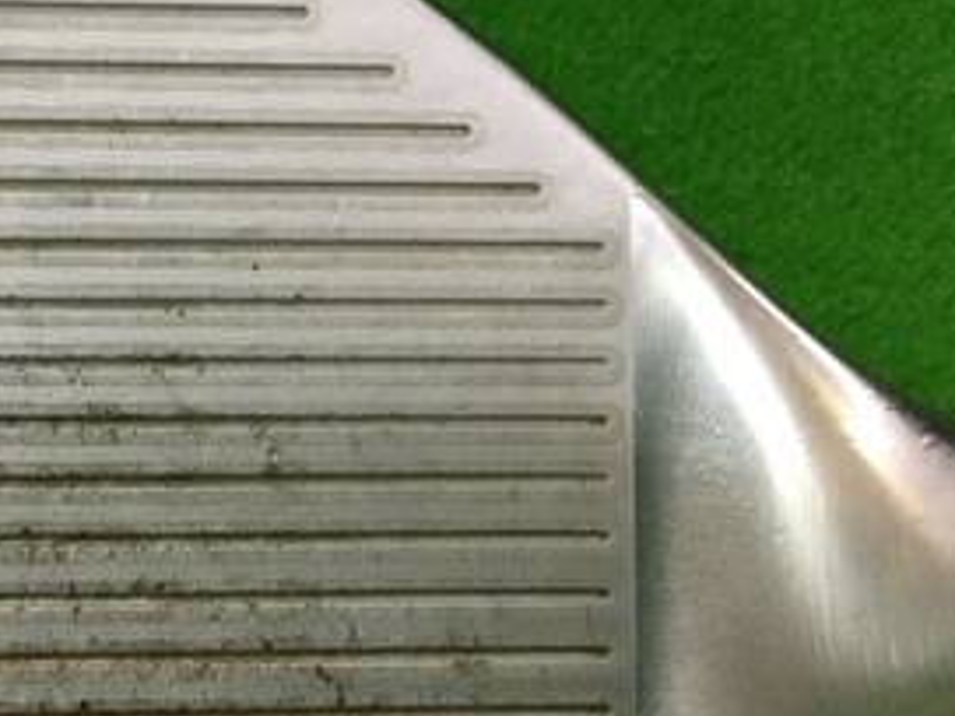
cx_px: 137
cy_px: 326
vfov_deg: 20.2
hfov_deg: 26.0
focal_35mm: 73
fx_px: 2014
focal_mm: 3.3
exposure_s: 1/30
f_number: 2.4
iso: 50
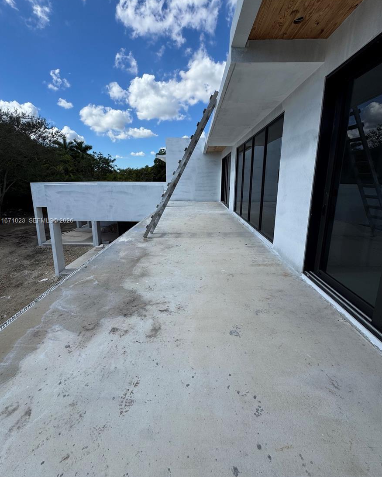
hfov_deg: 84.1
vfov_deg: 96.6
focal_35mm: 15
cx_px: 189
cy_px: 221
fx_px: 212
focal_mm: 2.22
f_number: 2.2
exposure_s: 1/2494
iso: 50
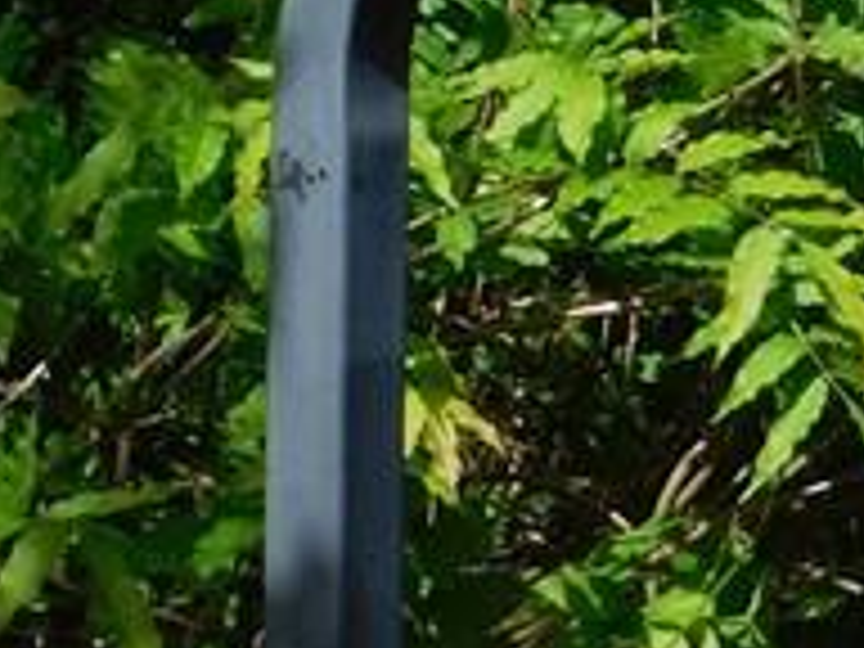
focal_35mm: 486
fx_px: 12130
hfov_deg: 4.0
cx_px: 2066
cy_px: -274
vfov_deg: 3.1
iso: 125
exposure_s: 1/640
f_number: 4.5
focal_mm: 16.1
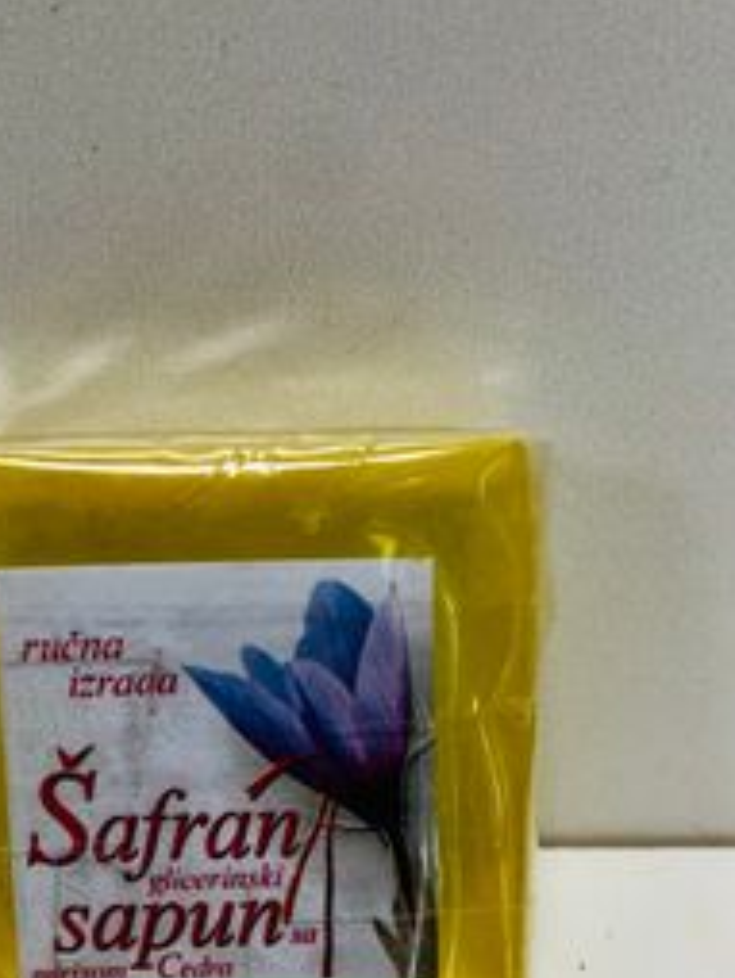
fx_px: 1328
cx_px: 192
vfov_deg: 38.9
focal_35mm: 47
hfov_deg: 30.5
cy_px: 776
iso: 25
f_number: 1.8
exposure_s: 1/33
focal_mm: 4
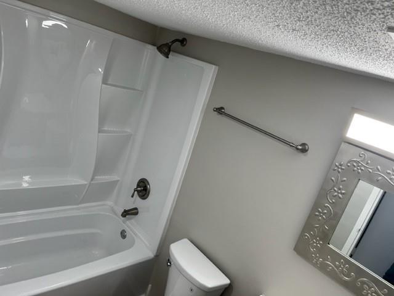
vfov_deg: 53.1
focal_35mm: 26
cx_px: 197
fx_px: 296
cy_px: 148
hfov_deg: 67.3
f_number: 1.6
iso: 64
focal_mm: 5.1
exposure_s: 1/132
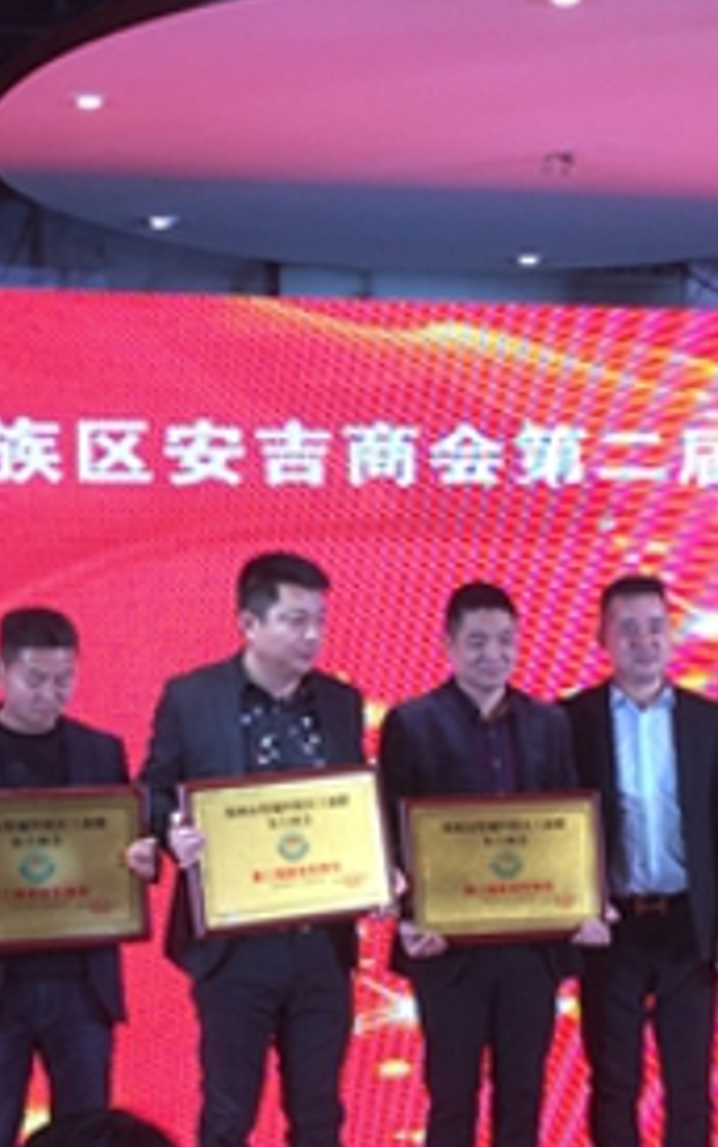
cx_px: 430
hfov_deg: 19.4
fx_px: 2097
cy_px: 776
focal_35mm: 67
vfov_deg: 30.4
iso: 40
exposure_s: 1/50
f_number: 2.2
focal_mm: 4.15
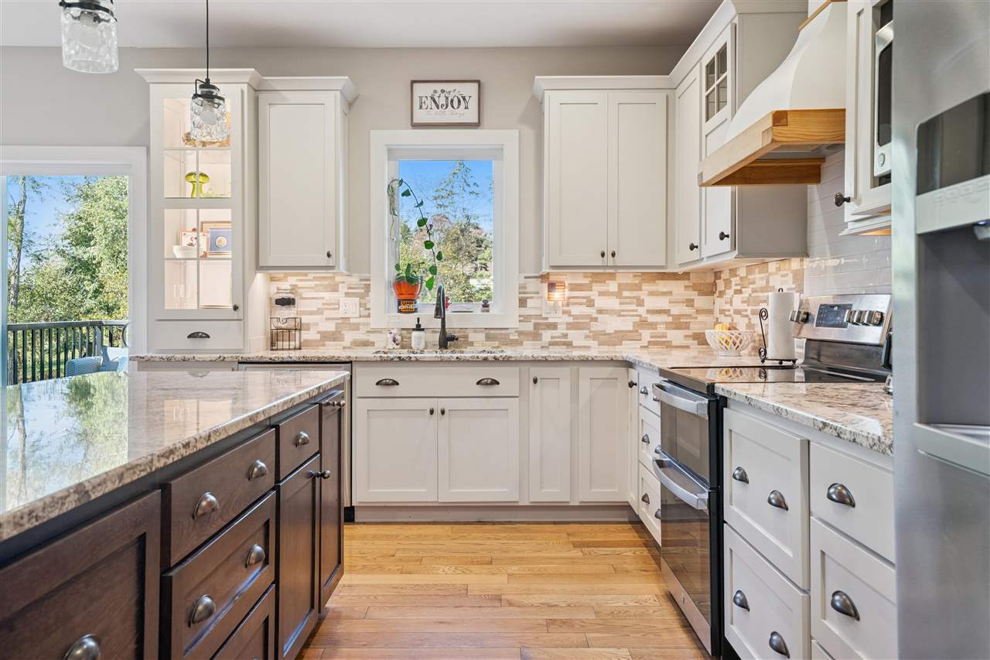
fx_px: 797
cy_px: 330
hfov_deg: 63.7
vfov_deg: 45.0
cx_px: 495
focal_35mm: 29
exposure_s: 1/25
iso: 800
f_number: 9
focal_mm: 29
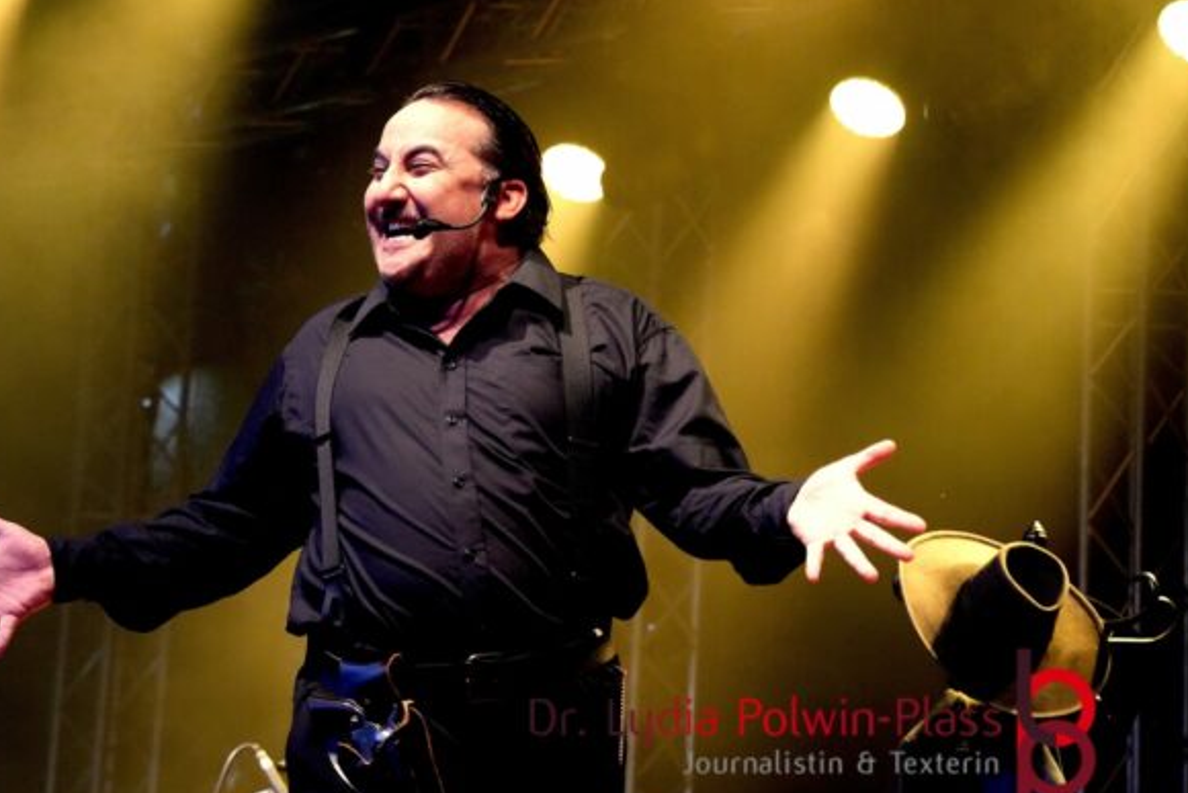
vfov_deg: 9.9
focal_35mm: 139
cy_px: 322
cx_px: 465
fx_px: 4588
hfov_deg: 14.7
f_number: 5
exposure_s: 1/125
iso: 4000
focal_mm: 70
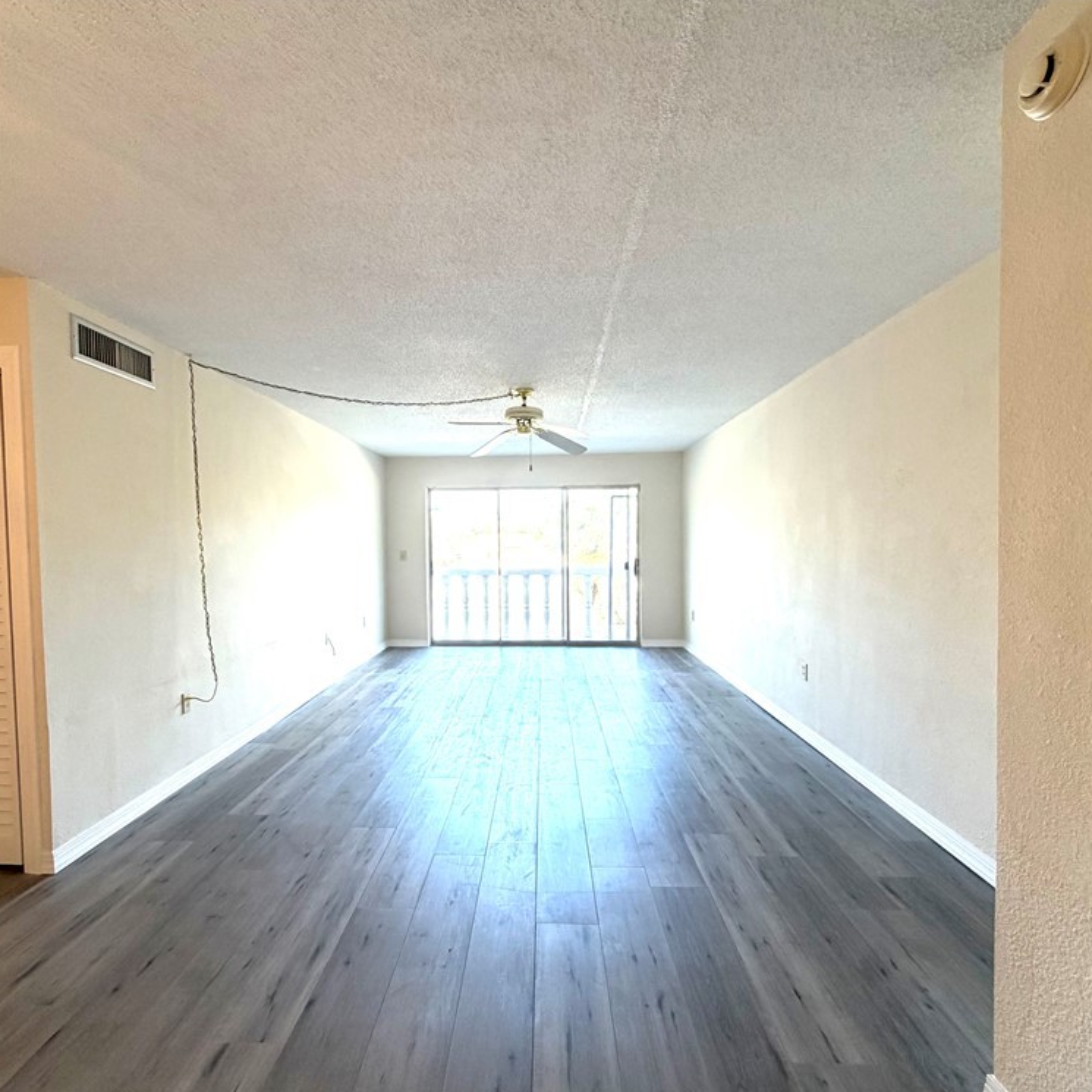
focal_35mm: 17
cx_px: 520
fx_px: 607
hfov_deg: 83.9
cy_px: 558
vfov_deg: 84.0
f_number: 2.2
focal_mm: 2.22
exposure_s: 1/120
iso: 100
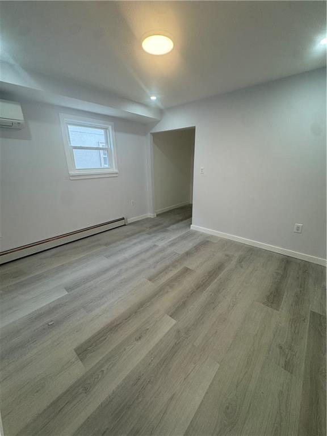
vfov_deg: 102.1
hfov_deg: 85.7
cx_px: 164
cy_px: 218
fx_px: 176
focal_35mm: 14
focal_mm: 2.22
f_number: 2.2
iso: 100
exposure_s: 1/120
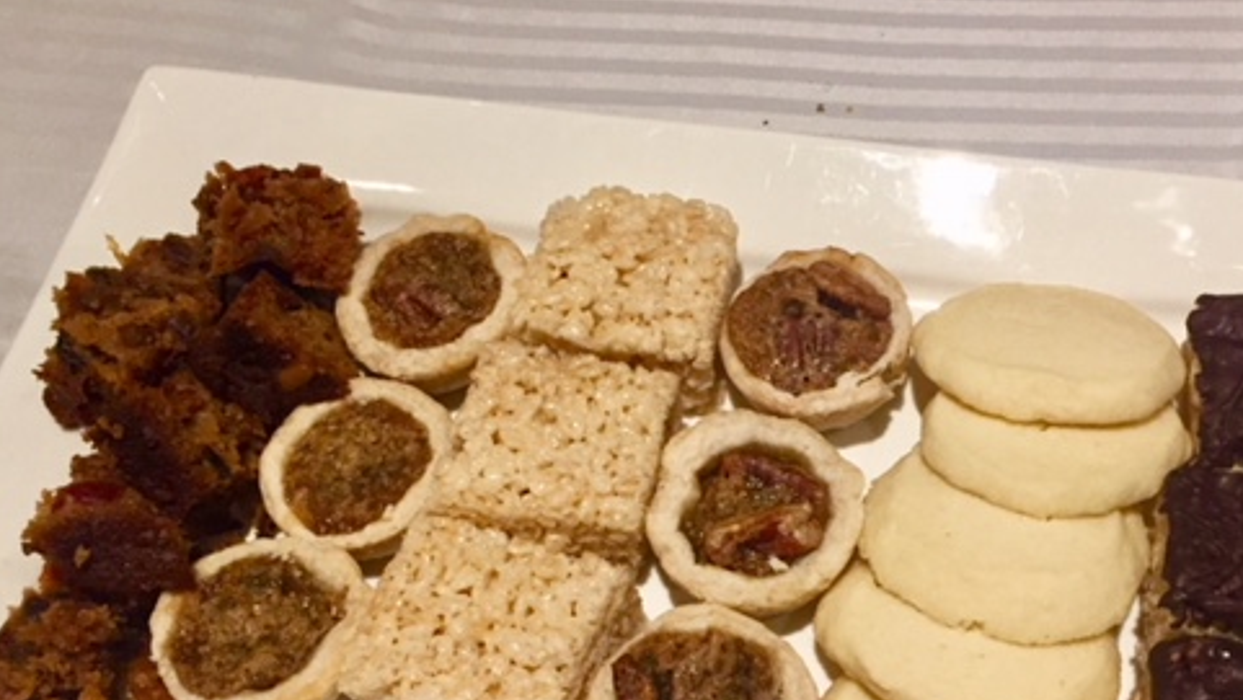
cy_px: 530
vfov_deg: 28.0
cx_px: 736
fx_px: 1385
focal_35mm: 42
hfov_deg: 48.1
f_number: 2.2
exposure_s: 1/33
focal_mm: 4.15
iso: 250
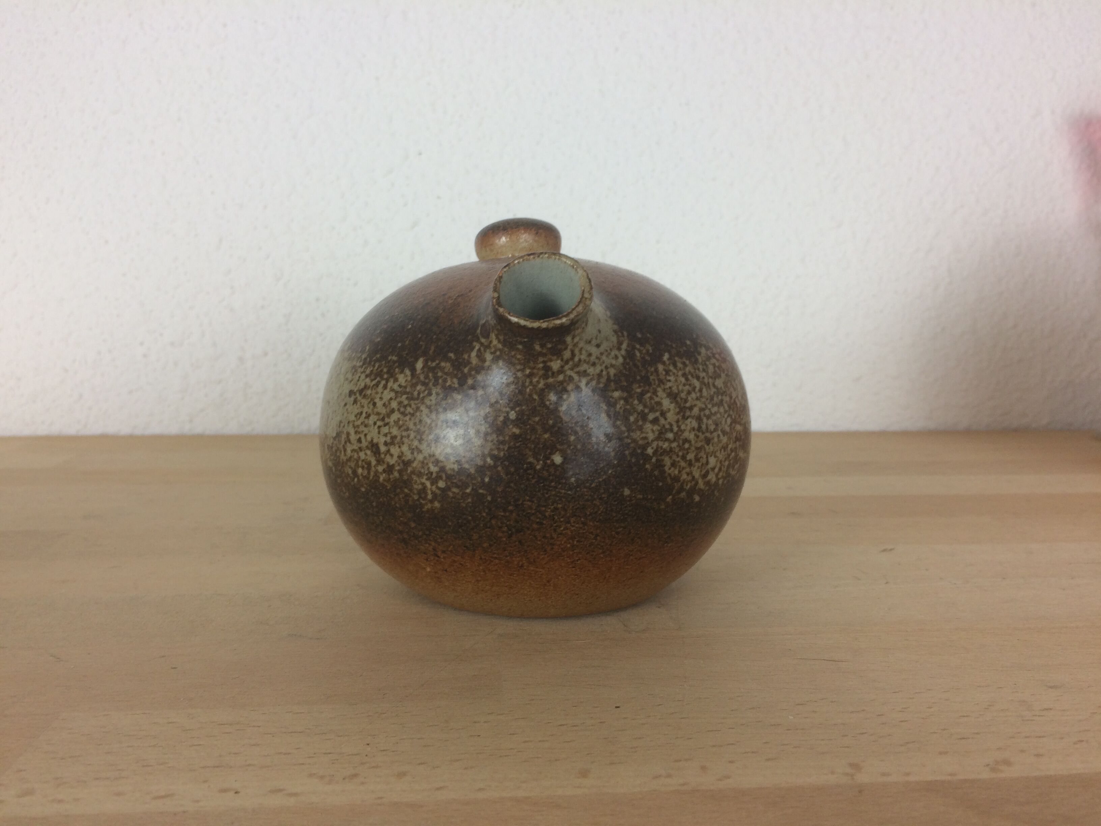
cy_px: 413
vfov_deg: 48.2
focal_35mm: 29
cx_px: 550
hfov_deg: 61.7
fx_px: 922
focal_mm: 4.15
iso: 50
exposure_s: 1/50
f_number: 2.2
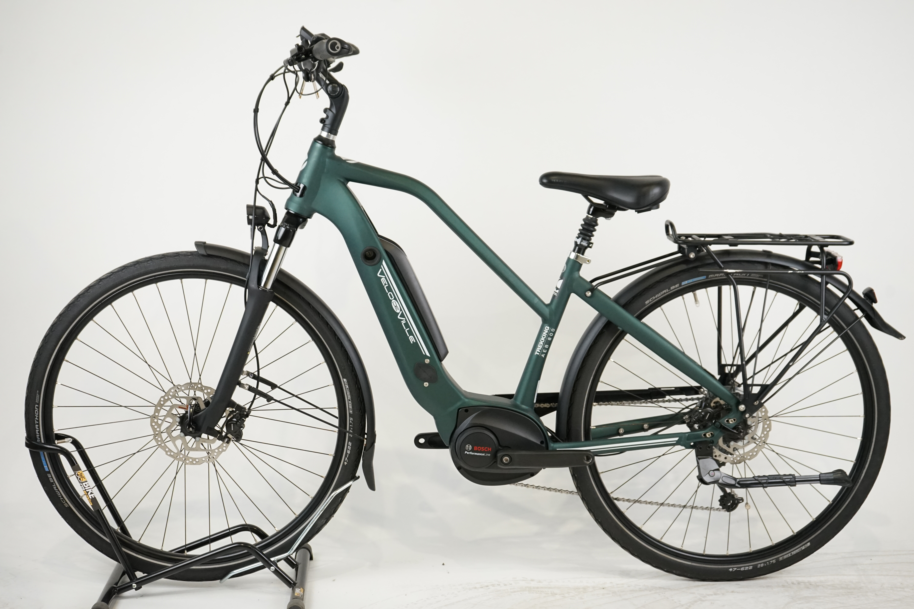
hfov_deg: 34.5
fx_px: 1472
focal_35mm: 58
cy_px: 304
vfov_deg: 23.4
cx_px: 457
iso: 2000
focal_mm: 58
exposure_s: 1/200
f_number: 5.6
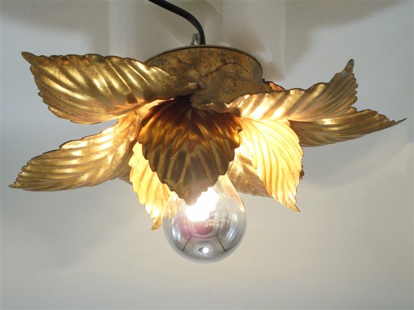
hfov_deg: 49.0
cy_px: 155
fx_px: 454
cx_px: 207
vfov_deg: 37.7
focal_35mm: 38
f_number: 4.2
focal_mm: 6.9
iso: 100
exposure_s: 1/60
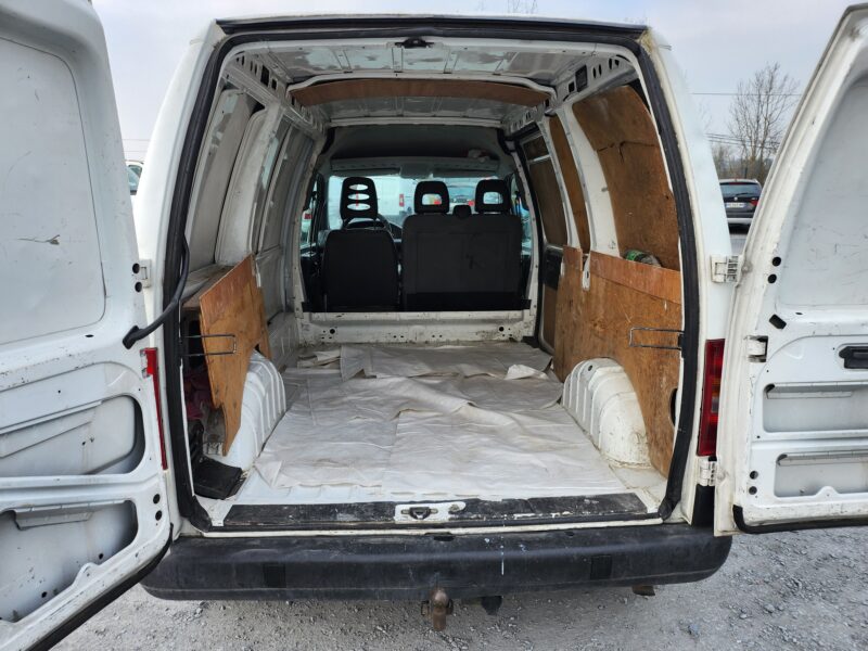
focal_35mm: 24
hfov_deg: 71.6
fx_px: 602
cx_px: 434
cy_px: 326
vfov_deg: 56.8
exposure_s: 1/633
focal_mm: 5
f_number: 1.8
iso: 50
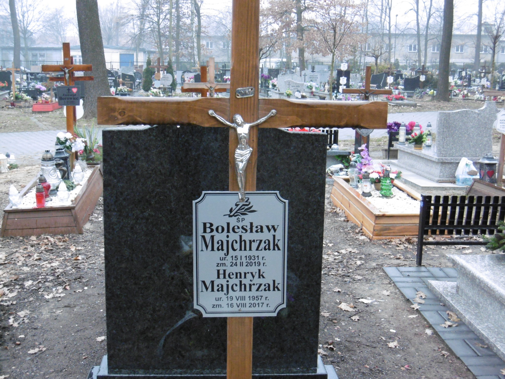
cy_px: 190
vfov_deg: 28.6
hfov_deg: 37.5
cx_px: 252
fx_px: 744
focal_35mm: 51
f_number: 4
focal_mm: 9.2
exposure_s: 1/60
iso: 400
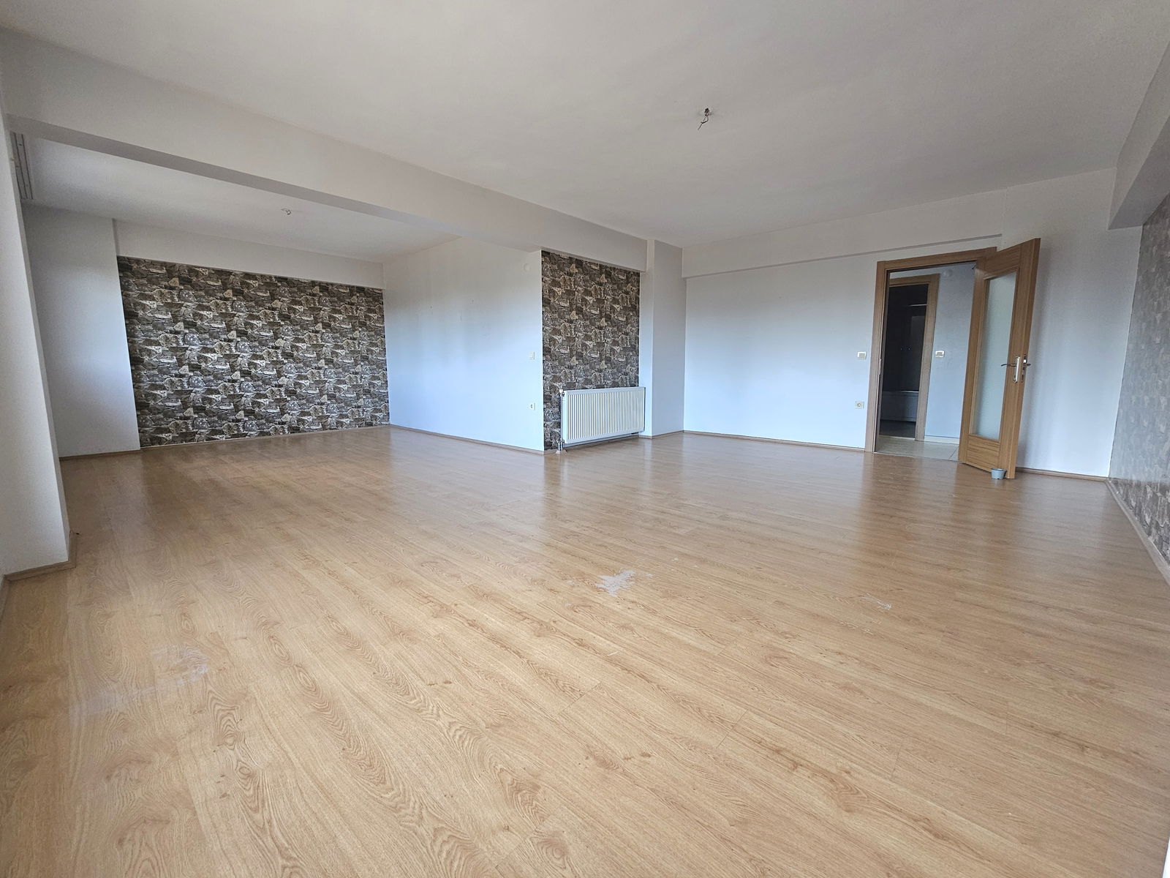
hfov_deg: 106.2
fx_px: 439
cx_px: 585
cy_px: 439
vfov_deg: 89.9
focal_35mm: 13
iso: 160
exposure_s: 1/50.3
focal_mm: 2.2
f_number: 2.2
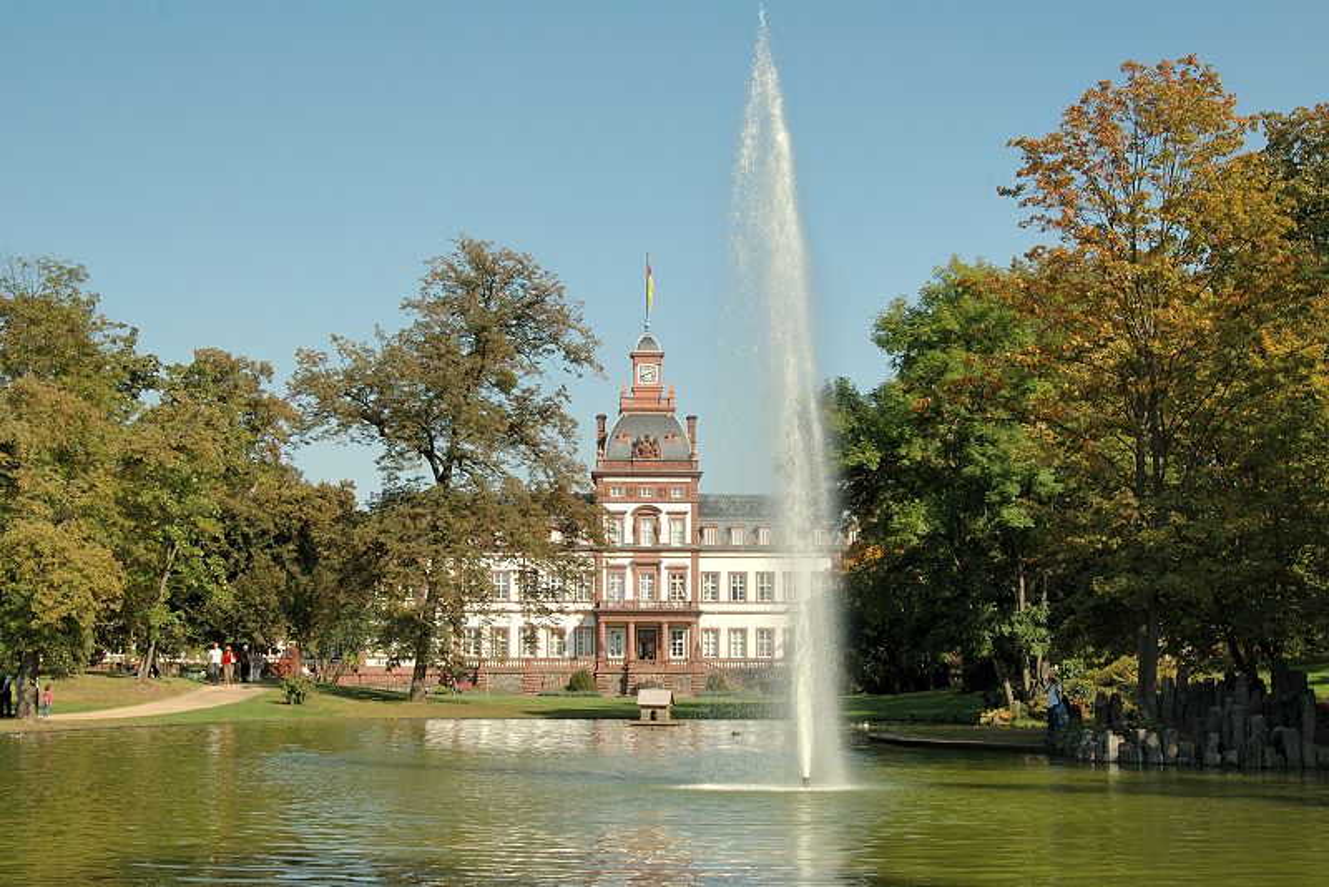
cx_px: 664
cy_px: 444
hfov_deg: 37.8
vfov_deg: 25.8
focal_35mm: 52
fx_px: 1939
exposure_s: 1/200
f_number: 11
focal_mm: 35
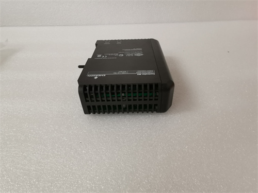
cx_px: 129
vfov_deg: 63.4
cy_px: 96
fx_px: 157
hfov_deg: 79.0
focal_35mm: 21
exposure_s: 1/36
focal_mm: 3.95
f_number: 2.2
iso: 200
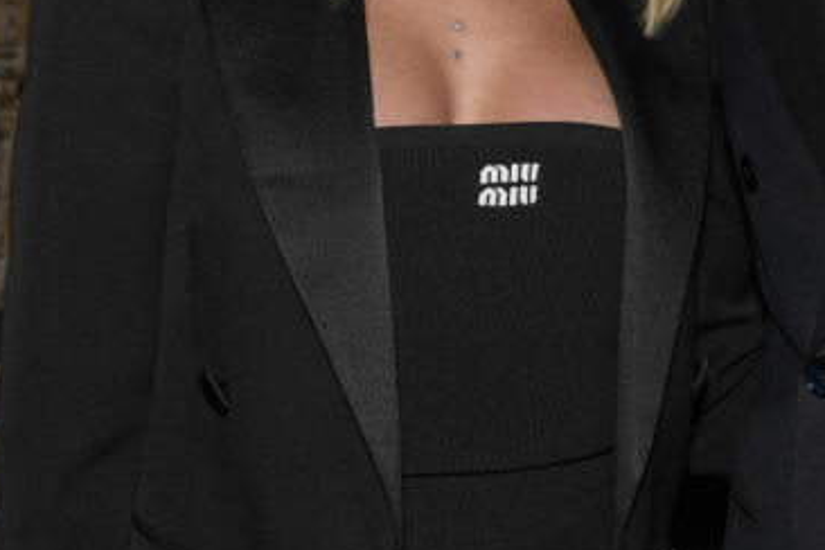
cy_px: -163
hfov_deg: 20.9
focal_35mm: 95
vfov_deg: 13.9
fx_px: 2177
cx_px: 762
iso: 1600
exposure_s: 1/80
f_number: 5.6
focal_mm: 34
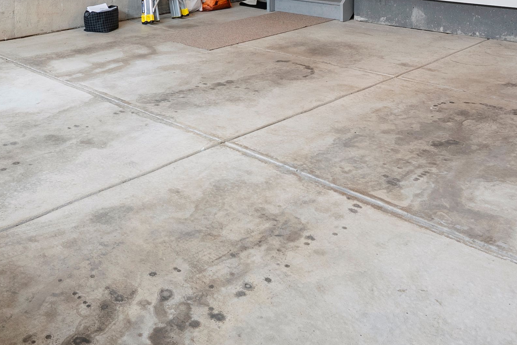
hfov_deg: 46.9
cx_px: 139
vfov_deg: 28.8
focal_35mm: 40
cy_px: -75
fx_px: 575
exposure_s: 1/1.67
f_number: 9
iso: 250
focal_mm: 15
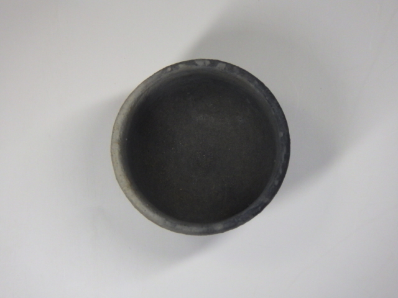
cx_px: 199
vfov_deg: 15.7
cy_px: 149
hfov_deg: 20.9
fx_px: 1081
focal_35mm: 94
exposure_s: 1/80
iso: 125
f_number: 5
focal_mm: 16.7
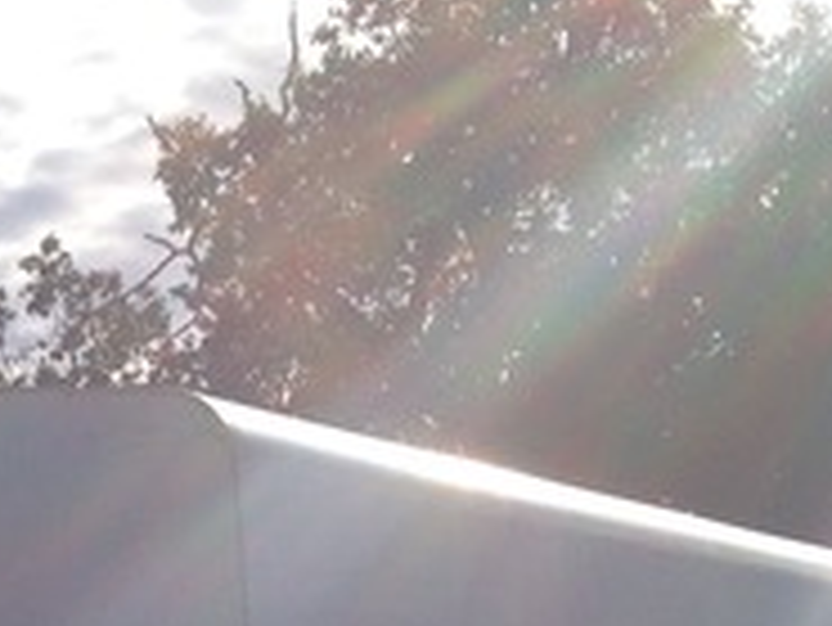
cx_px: -720
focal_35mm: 151
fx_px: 3632
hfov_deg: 11.9
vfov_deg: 9.5
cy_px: 995
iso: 50
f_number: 2.4
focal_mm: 4.28
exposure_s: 1/2762
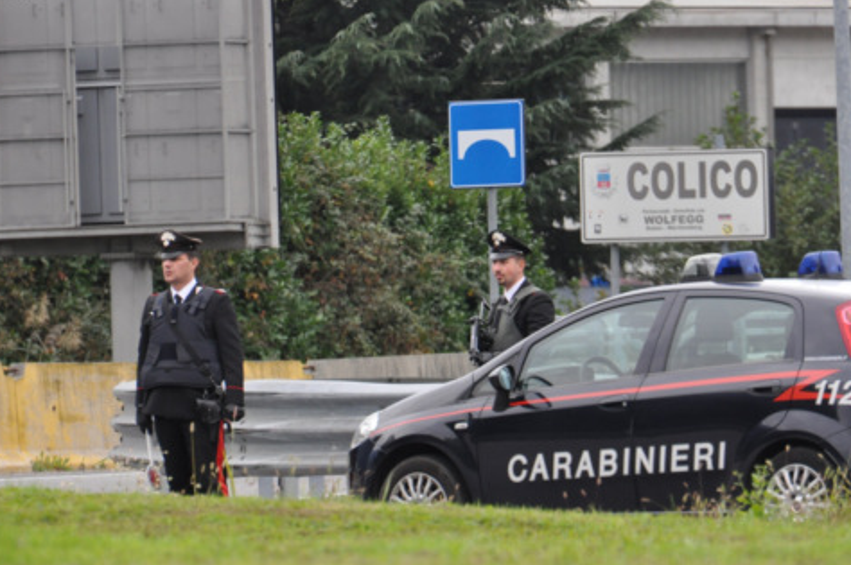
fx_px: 10154
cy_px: 256
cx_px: 470
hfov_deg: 4.8
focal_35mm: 430
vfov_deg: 3.2
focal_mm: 200
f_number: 6.3
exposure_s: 1/250
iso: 800
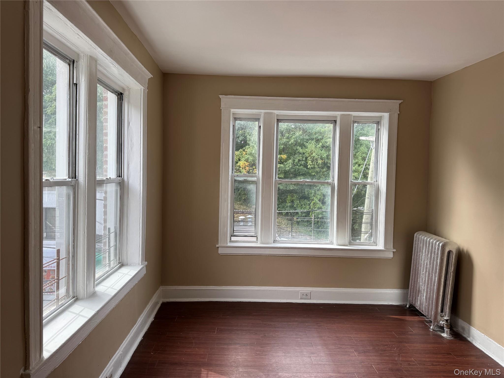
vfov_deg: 56.8
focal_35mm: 24
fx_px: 349
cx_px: 252
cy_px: 189
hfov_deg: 71.6
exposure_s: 1/331
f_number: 1.78
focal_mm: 6.76
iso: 80
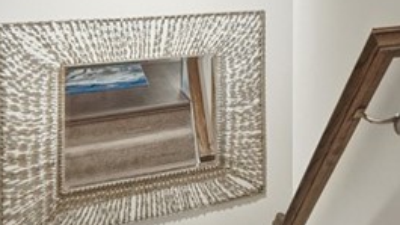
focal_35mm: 60
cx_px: 682
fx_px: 636
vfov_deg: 18.8
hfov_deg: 23.1
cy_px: -54
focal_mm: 14
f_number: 8
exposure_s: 1/50
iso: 400
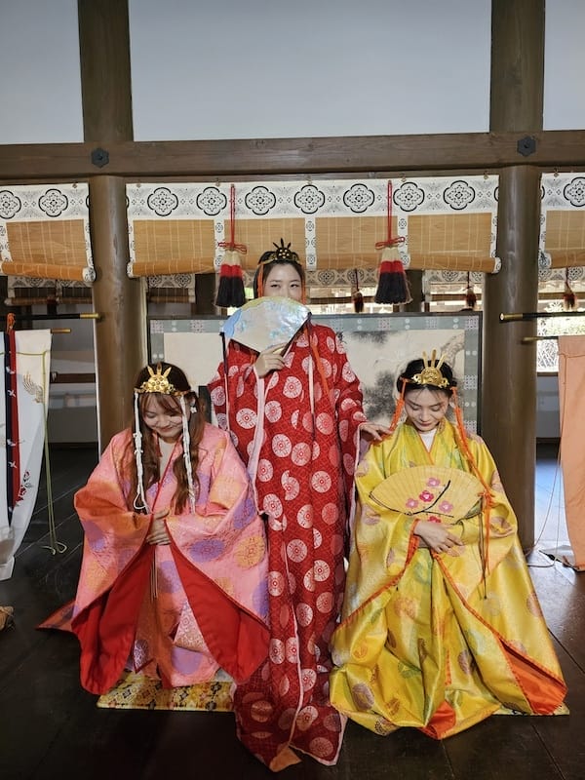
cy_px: 390
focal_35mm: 23
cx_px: 292
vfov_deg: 73.9
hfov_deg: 58.9
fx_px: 518
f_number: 1.7
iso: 640
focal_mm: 6.3
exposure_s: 1/100
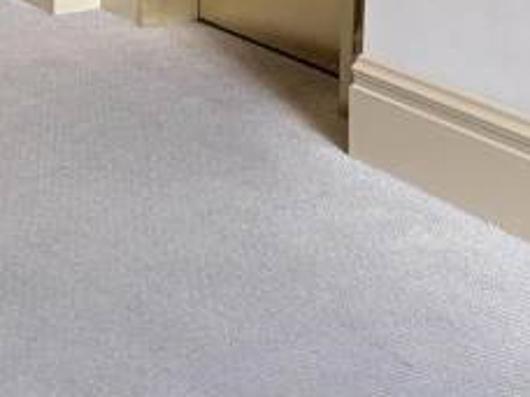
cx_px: -93
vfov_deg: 13.3
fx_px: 1654
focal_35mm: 108
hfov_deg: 17.4
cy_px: -100
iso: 250
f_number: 1.78
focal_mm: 6.76
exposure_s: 1/60
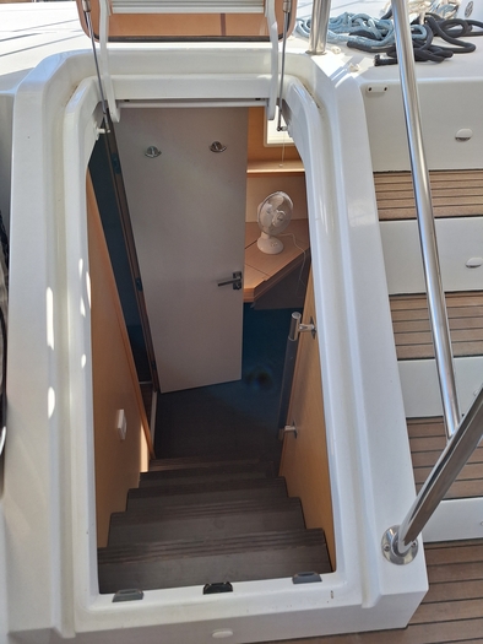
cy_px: 322
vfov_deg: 73.9
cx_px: 242
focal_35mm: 23
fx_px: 428
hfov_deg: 58.9
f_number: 1.8
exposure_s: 1/678
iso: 40
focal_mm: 5.54
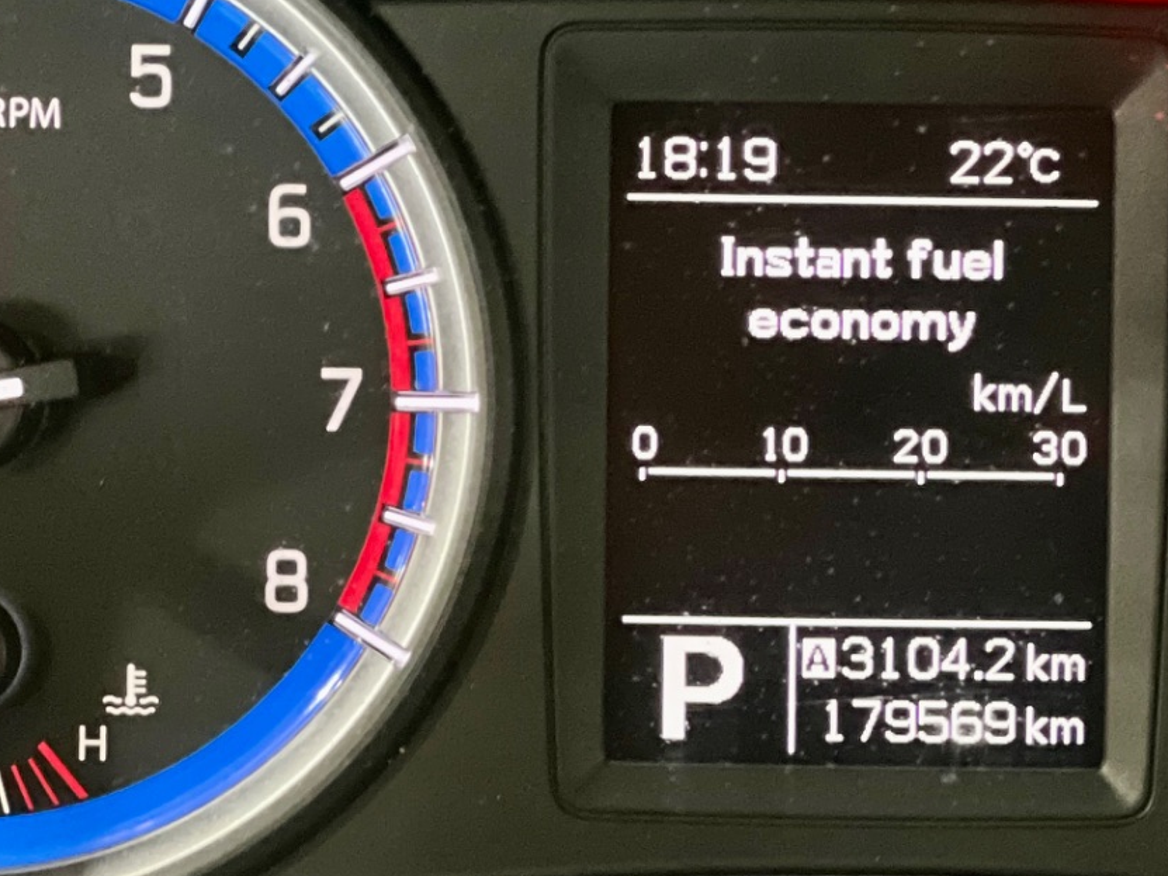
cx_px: 835
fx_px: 6005
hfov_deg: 11.1
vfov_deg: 8.3
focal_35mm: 178
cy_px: 312
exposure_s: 1/15
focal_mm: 9
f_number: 2.8
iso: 1000
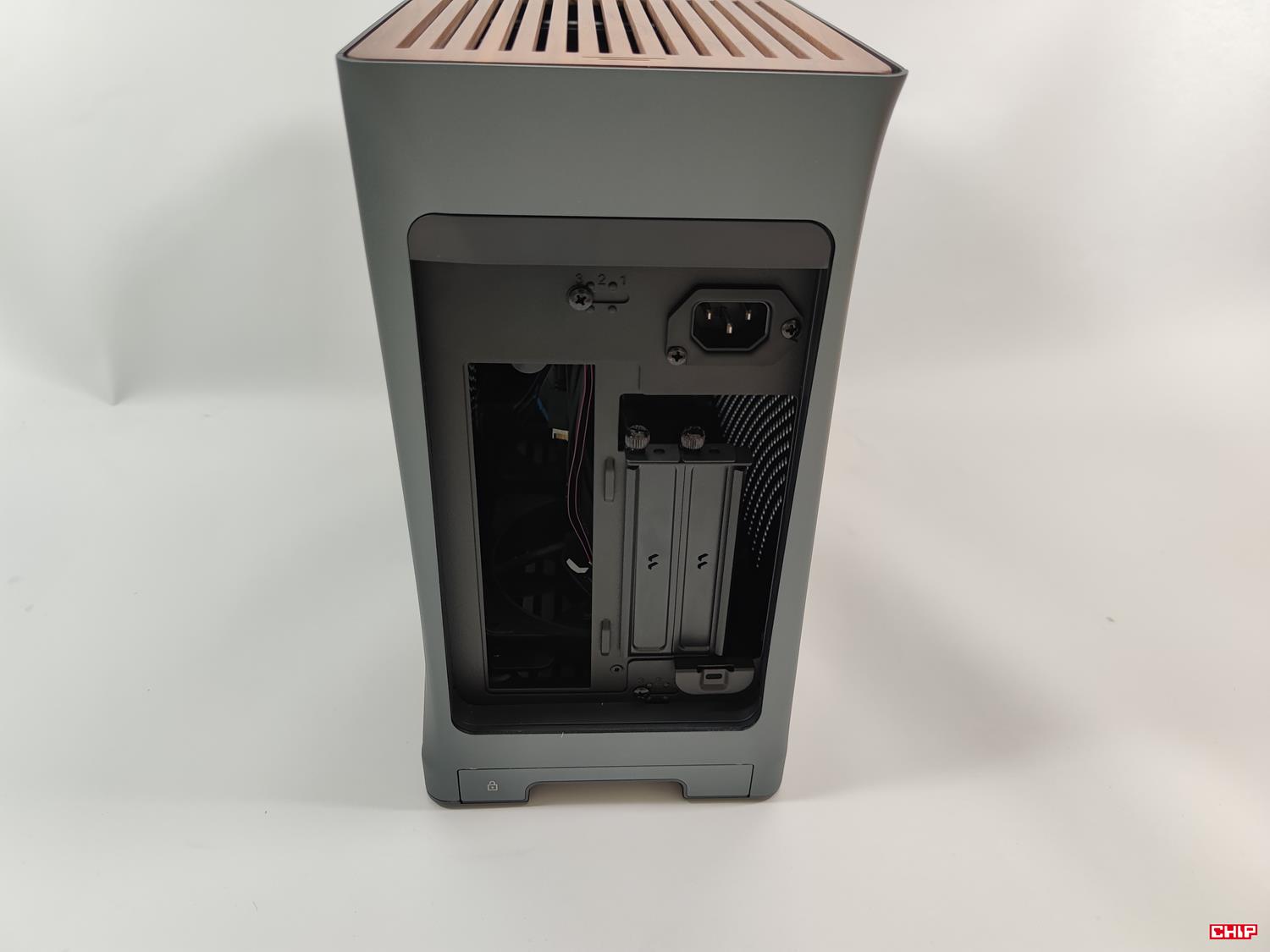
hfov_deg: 69.4
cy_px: 476
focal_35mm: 25
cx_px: 635
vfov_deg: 54.9
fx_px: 917
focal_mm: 6.78
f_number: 1.85
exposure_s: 1/100
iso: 63
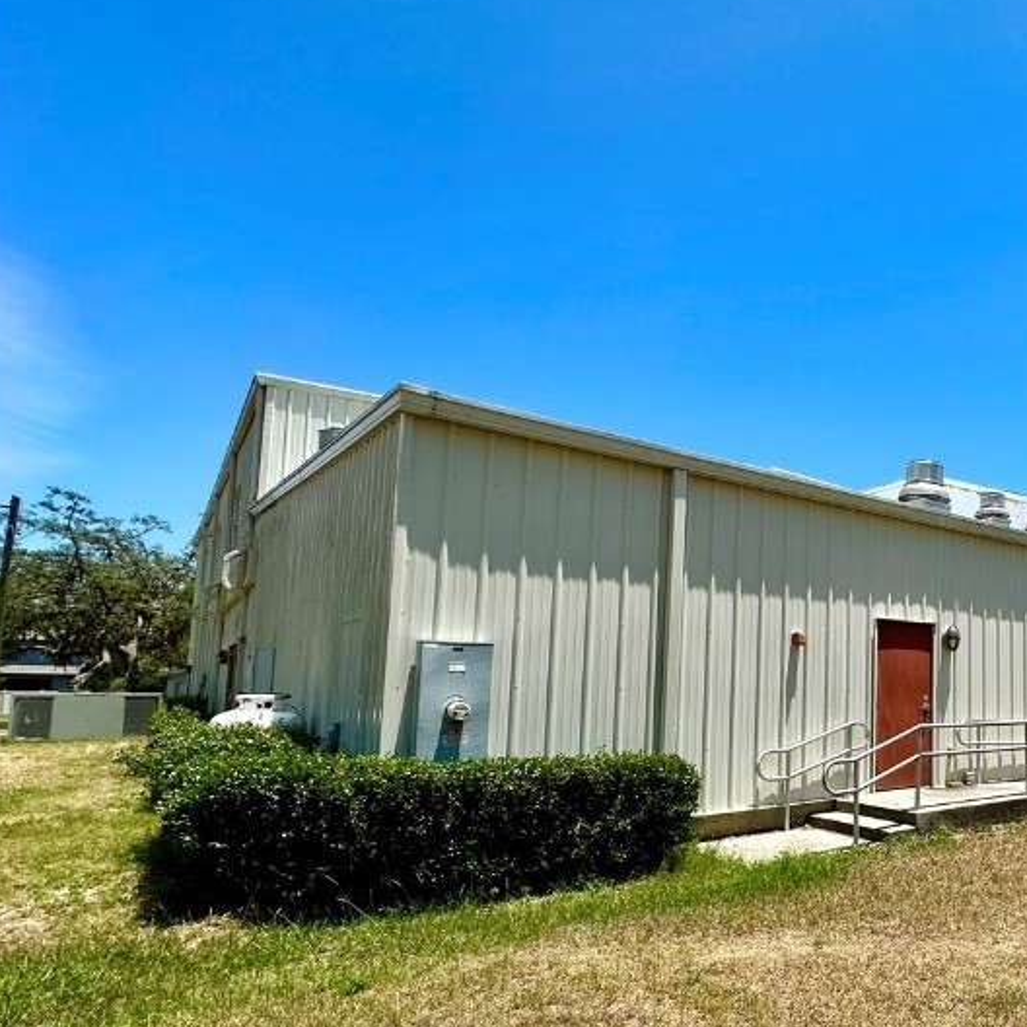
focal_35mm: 24
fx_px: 806
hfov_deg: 54.1
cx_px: 976
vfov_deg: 64.3
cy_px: 624
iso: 50
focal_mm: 2.22
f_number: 2.2
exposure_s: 1/1916
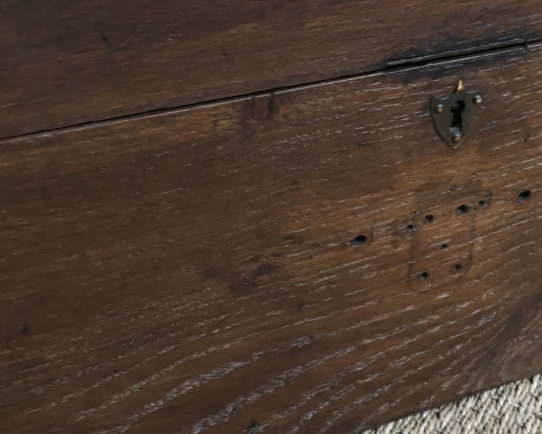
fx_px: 882
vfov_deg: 27.6
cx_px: 336
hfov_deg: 34.0
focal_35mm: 55
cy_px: 247
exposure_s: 1/17
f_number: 2.2
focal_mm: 4.15
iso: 400
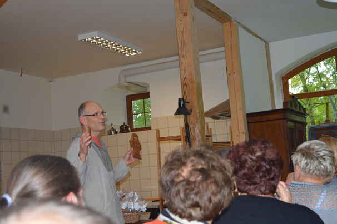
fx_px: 491
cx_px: 168
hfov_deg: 37.9
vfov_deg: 25.7
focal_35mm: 52
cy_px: 112
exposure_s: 1/60
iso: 400
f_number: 5
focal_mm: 35
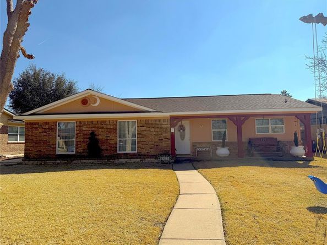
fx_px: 227
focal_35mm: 24
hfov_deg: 71.6
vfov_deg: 56.8
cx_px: 164
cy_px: 122
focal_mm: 6.76
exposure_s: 1/14286
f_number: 1.78
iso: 80
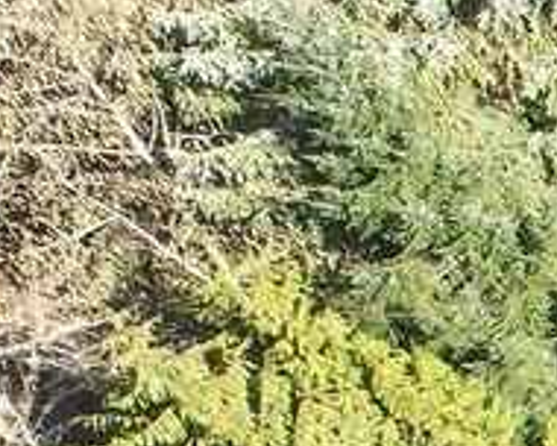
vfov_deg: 8.0
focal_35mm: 184
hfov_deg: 7.9
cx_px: 2030
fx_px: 3033
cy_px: 946
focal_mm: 8.38
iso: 100
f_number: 2.8
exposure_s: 1/350
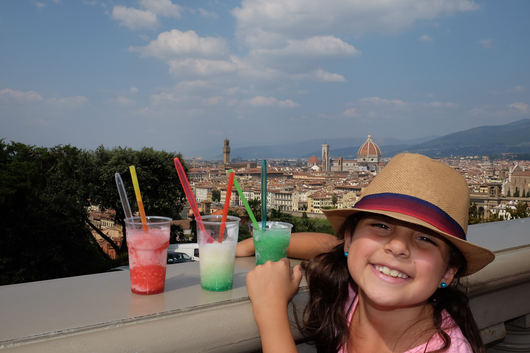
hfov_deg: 57.2
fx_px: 486
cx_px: 265
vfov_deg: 40.0
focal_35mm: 33
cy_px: 176
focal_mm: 22.3
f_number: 18
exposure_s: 1/160
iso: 200
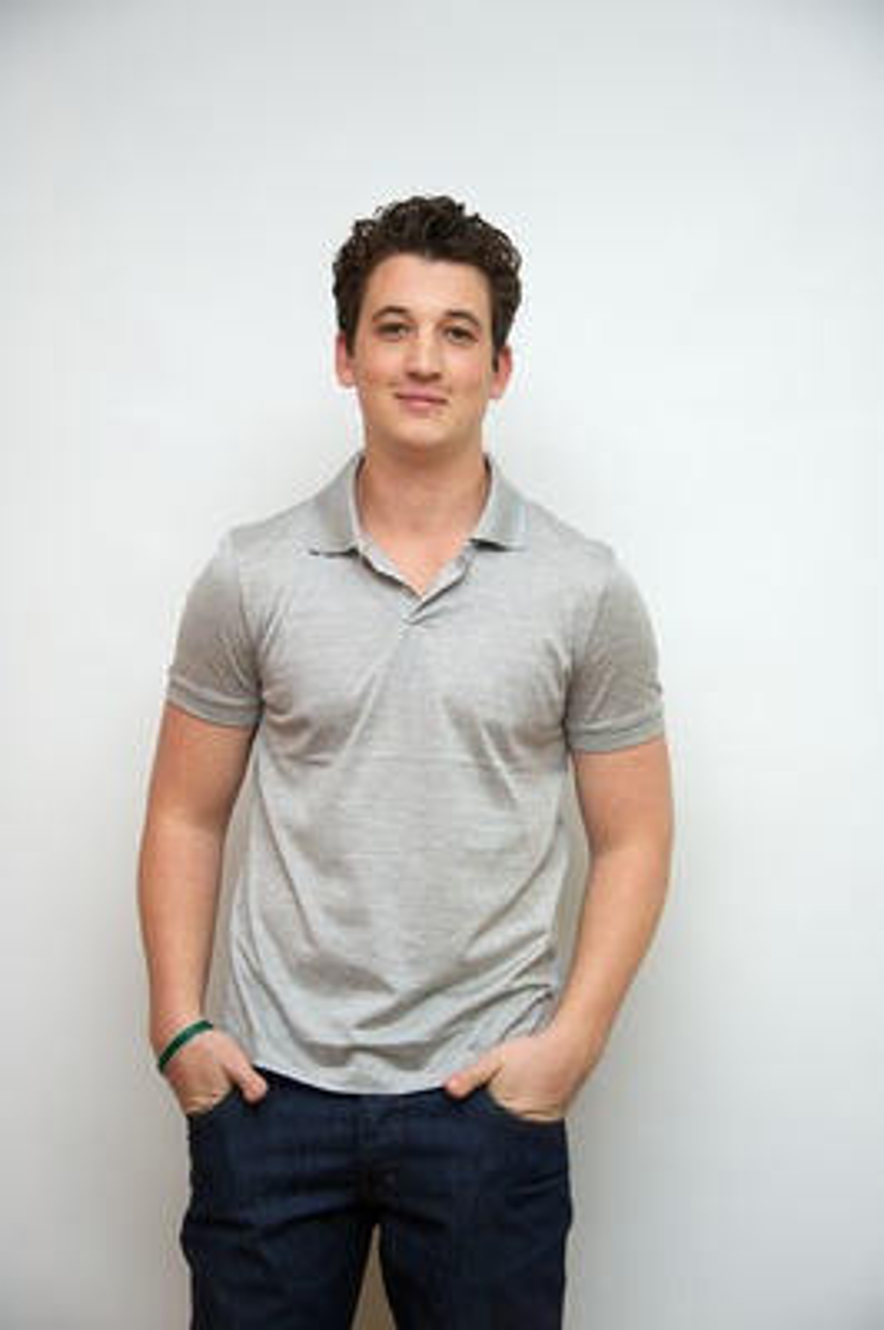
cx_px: 442
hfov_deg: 18.9
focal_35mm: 72
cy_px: 665
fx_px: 2656
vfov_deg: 28.1
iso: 800
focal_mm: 72
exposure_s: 1/60
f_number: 5.6
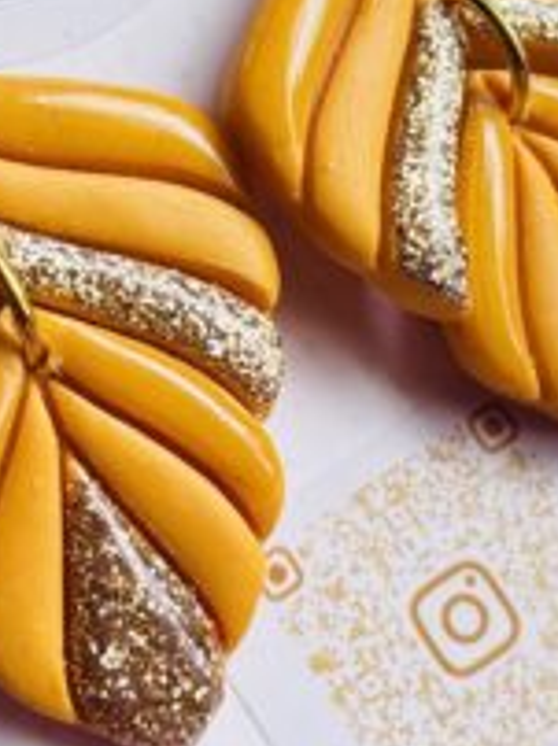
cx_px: 225
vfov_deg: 19.1
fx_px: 2218
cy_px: 281
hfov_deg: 14.3
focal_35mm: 103
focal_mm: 5.96
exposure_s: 1/347
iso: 50
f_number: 1.6
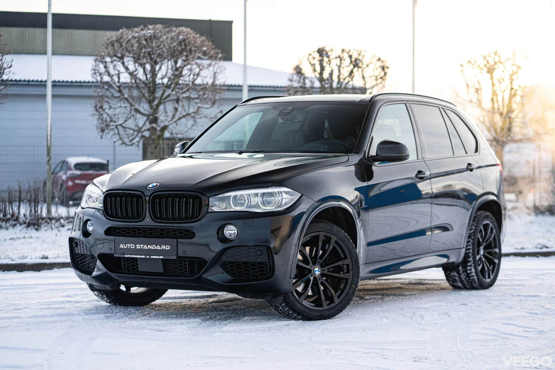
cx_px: 278
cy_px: 185
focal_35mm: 85
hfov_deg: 23.9
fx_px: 1310
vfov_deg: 16.1
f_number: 3.2
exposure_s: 1/320
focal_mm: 85
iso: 500
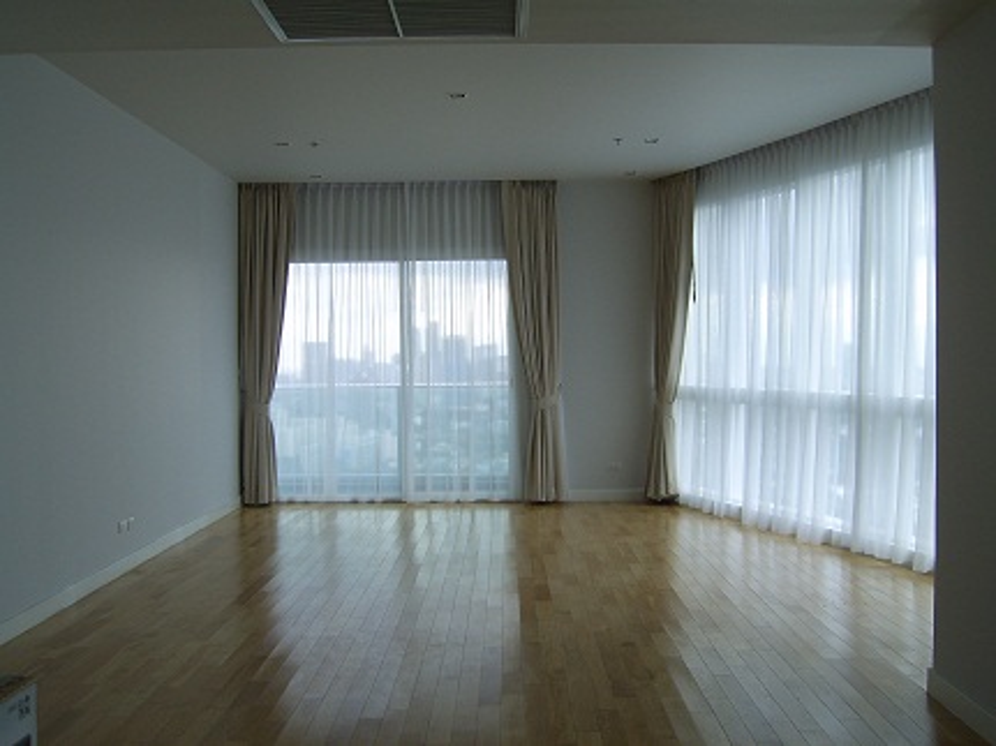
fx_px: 1093
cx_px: 498
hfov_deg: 49.0
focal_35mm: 38
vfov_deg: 37.7
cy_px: 373
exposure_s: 1/100
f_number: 3.5
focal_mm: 7.8
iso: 50
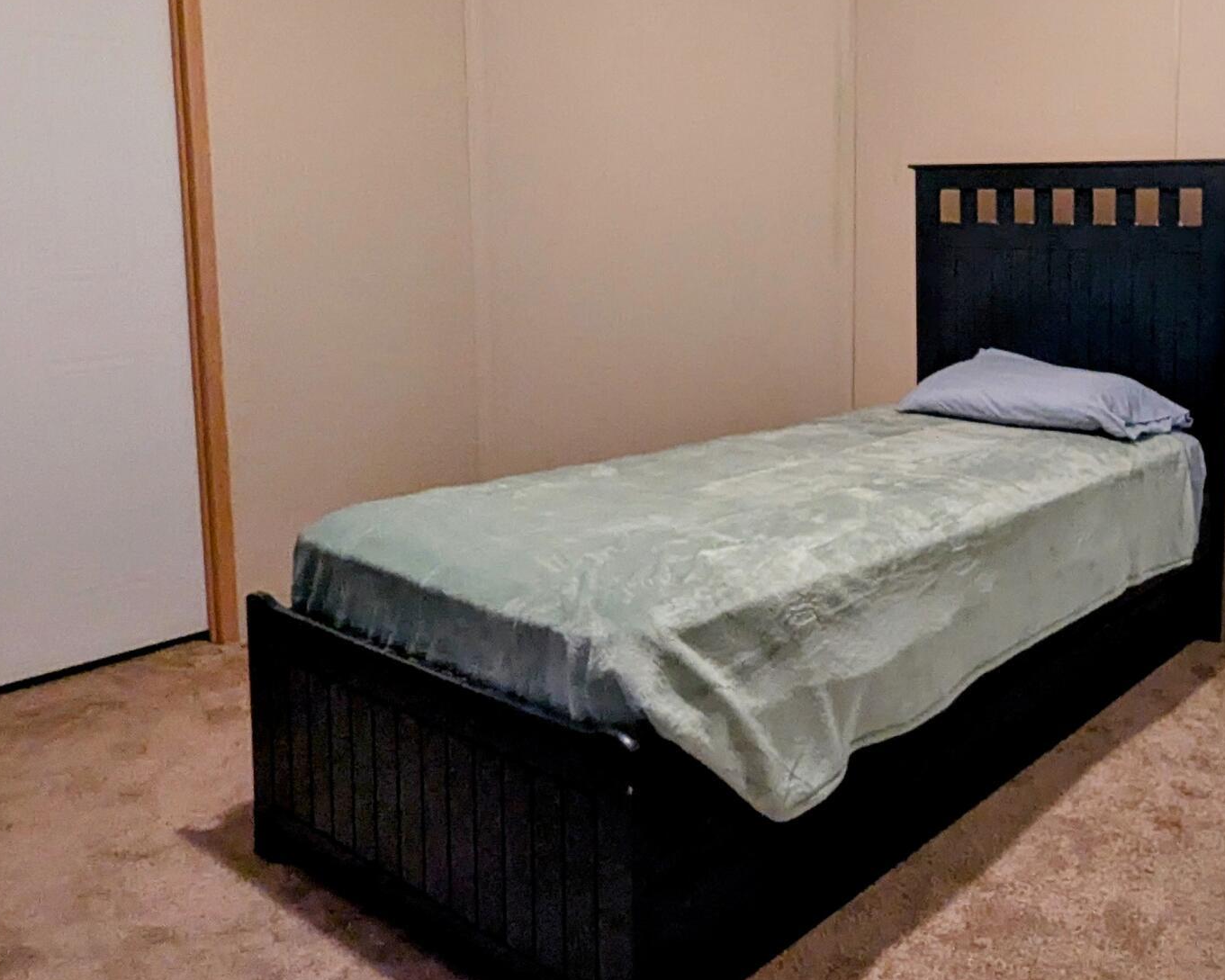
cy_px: 328
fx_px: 1015
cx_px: 996
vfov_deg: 50.6
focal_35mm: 28
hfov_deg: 57.2
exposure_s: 1/24
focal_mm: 1.95
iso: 263
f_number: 2.2
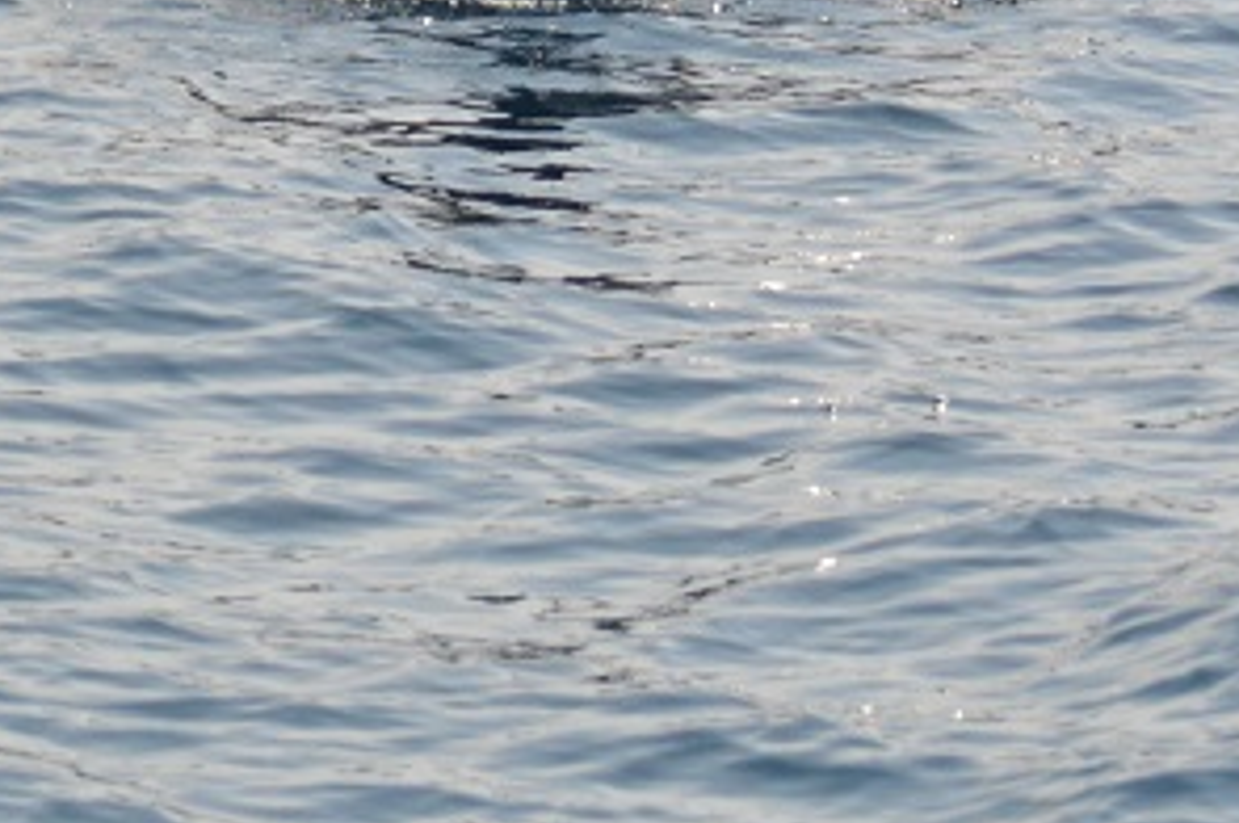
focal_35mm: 355
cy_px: -258
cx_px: -447
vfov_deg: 3.9
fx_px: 12204
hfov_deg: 5.8
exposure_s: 1/6400
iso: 800
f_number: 4.5
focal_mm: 70
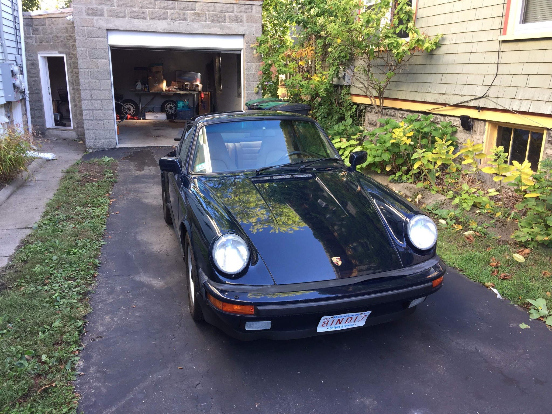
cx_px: 276
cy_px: 207
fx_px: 462
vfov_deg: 48.2
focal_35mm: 29
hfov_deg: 61.7
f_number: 2.2
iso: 32
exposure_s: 1/40
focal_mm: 4.15
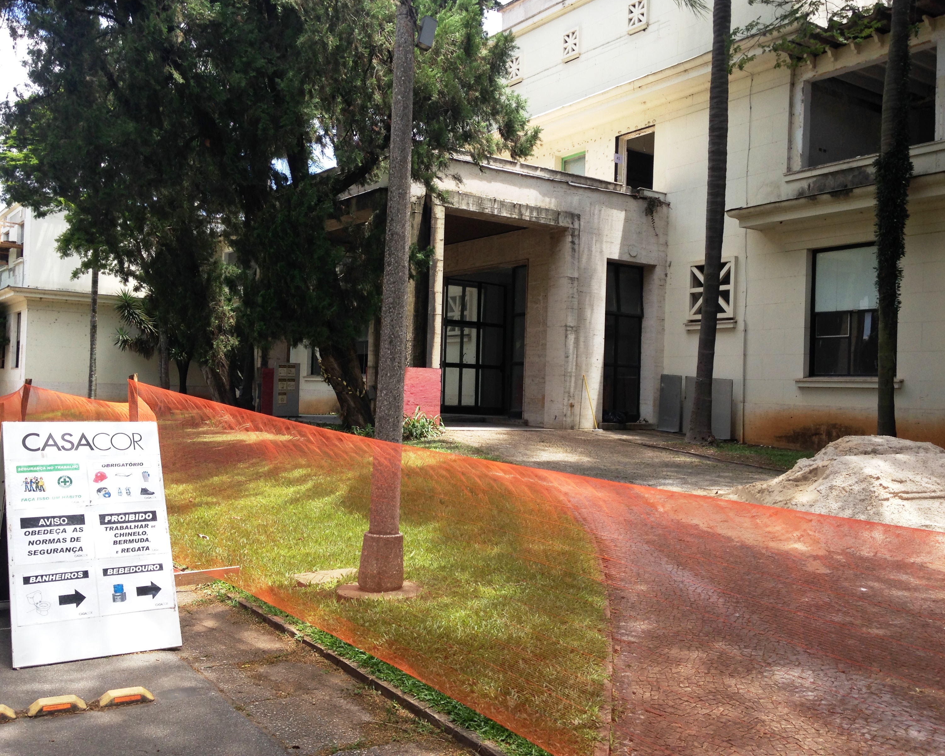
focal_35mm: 35
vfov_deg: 42.2
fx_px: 979
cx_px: 483
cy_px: 371
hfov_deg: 51.5
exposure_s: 1/471
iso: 50
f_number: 2.4
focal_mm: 4.12
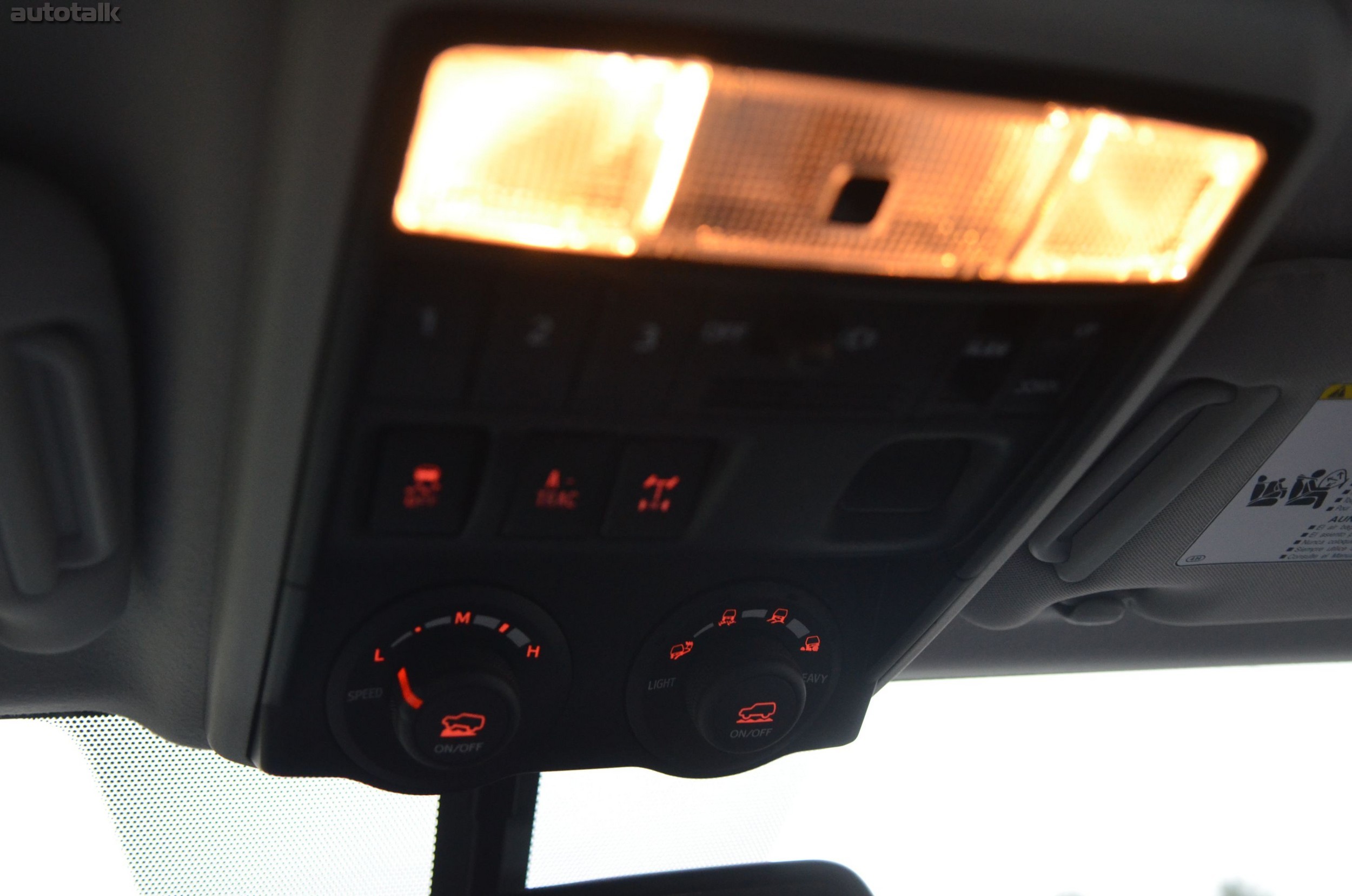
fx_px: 1462
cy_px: 448
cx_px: 676
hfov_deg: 49.6
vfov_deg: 34.1
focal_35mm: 39
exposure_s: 1/60
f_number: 2.8
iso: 1600
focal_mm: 26
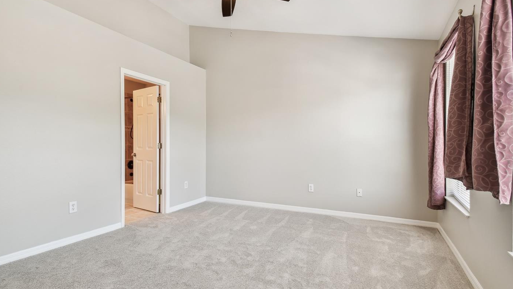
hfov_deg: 92.7
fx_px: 245
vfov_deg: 61.0
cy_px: 144
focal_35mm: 18
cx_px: 254
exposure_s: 1/3.33
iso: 100
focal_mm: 10
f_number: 7.1
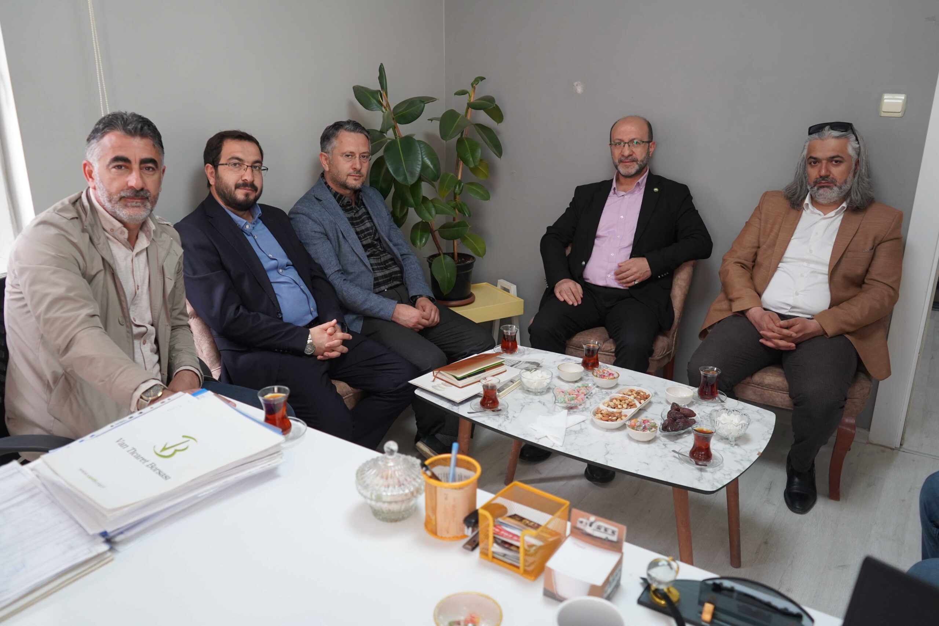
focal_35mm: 28
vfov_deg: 46.4
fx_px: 730
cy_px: 313
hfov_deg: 65.5
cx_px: 470
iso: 1250
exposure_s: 1/160
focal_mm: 28
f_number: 4
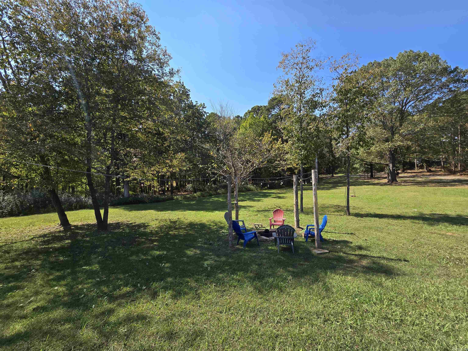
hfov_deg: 106.2
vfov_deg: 89.9
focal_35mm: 13
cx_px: 234
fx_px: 176
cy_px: 176
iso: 50
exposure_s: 1/1293
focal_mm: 2.2
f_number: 2.2
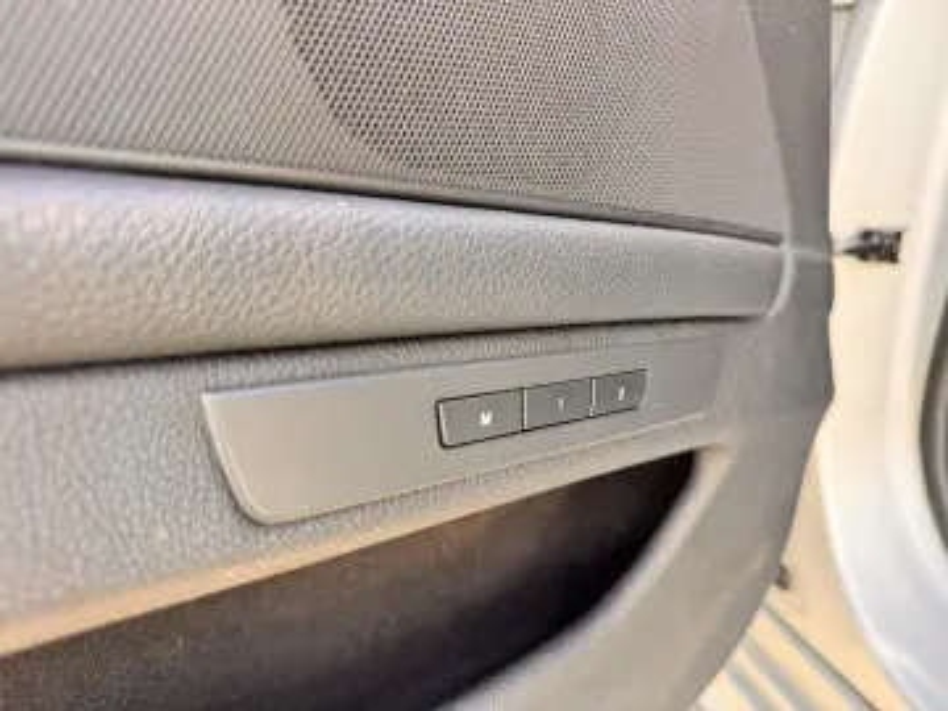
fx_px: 657
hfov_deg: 71.6
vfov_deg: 56.8
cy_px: 356
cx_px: 474
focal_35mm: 24
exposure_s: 1/121
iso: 125
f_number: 1.78
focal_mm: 6.76
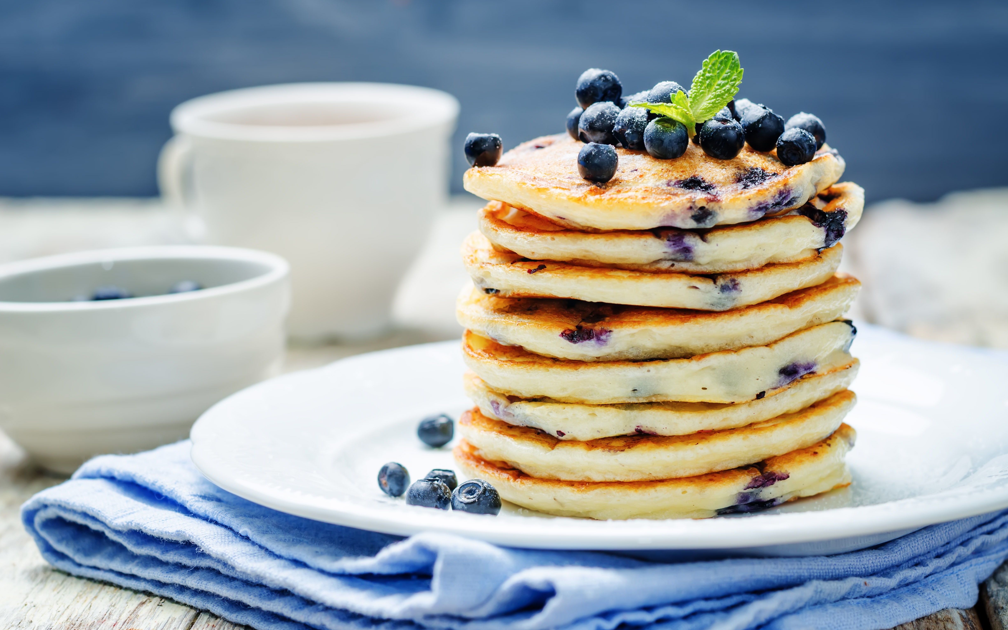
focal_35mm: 77
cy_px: 313
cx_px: 508
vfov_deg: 16.9
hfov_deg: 26.8
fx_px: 2115
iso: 100
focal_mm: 50
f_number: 5
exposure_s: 1/60
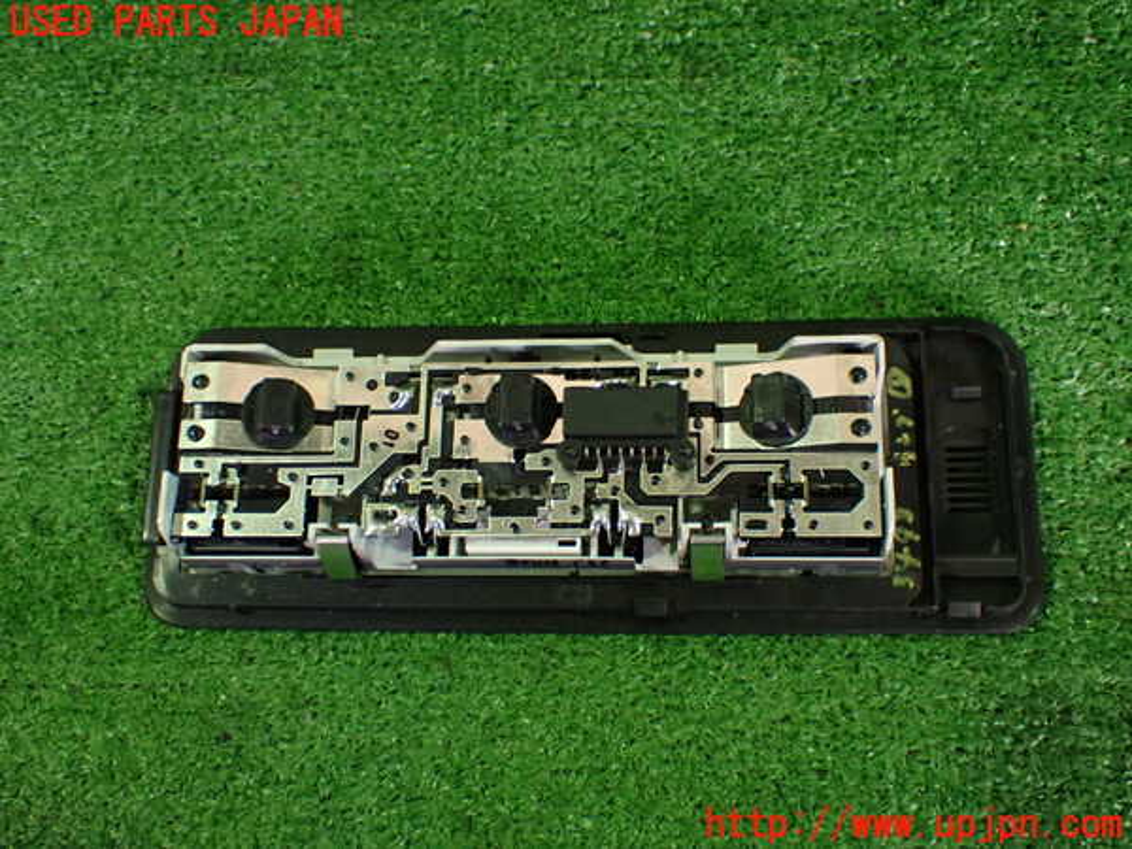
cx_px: 566
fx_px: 1341
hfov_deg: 45.8
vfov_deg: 35.1
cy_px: 424
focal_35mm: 41
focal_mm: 7.31
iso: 800
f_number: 2.8
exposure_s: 1/40
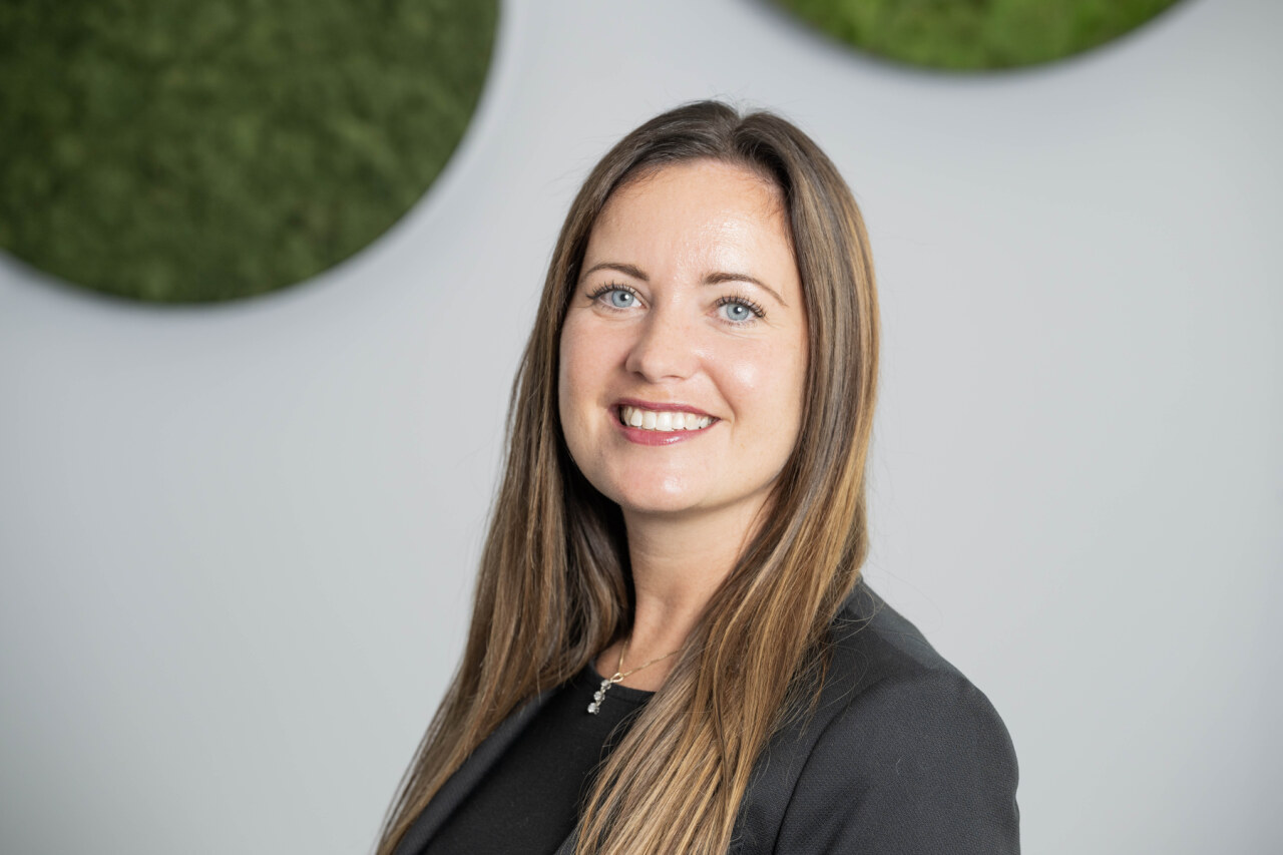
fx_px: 4632
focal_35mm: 130
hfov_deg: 15.8
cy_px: 428
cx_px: 642
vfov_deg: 10.5
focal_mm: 130
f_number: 4.5
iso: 200
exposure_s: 1/200
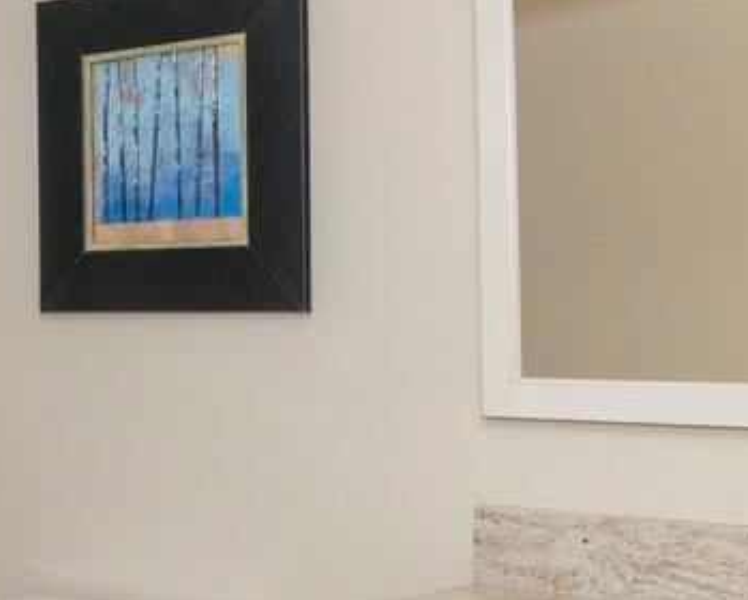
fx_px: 1707
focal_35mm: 77
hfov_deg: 22.1
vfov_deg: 19.9
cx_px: -234
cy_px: 359
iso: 640
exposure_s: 1/50
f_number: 11
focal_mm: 14
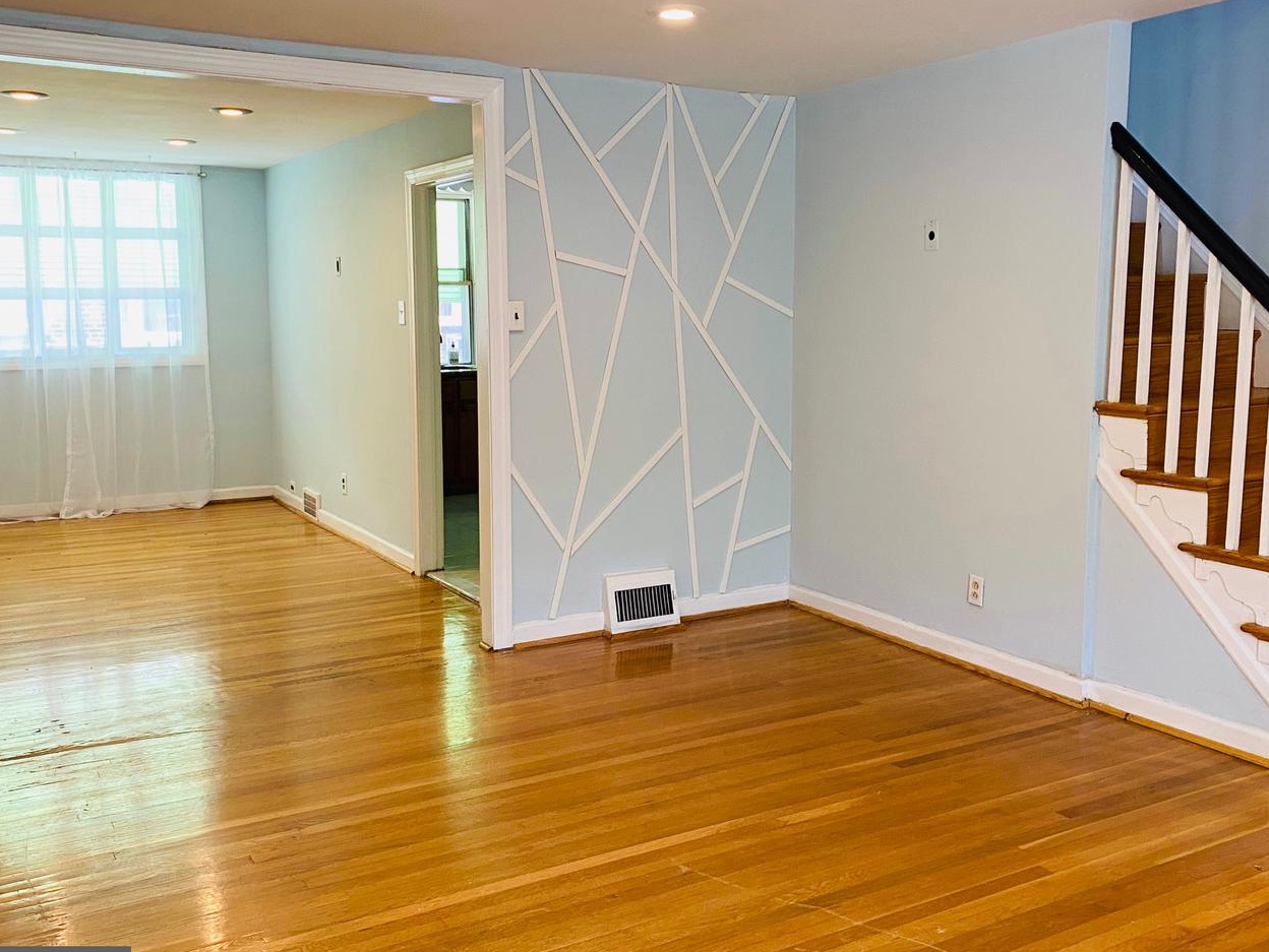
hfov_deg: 59.9
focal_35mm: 30
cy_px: 456
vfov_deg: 46.8
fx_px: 1100
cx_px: 684
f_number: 1.8
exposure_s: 1/60
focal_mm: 4.25
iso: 100
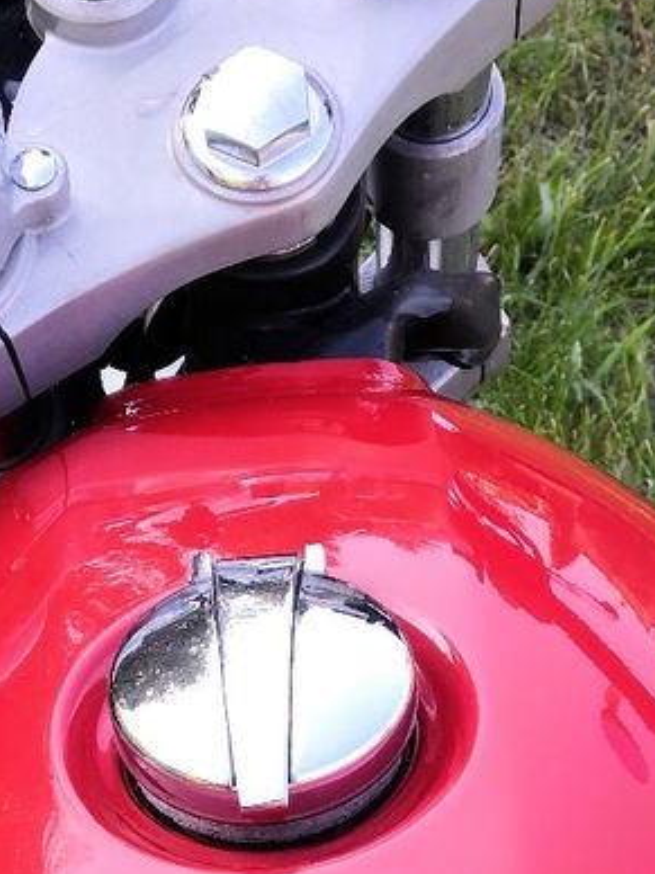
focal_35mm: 89
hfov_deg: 16.6
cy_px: 795
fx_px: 2245
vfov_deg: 21.5
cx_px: 248
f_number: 1.8
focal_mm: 3.95
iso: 50
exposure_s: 1/111
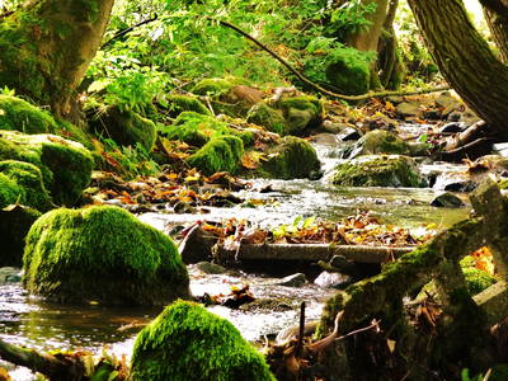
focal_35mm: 158
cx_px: 254
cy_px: 190
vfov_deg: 9.4
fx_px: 2319
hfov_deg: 12.5
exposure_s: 1/60
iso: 250
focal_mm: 27.1
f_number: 4.8
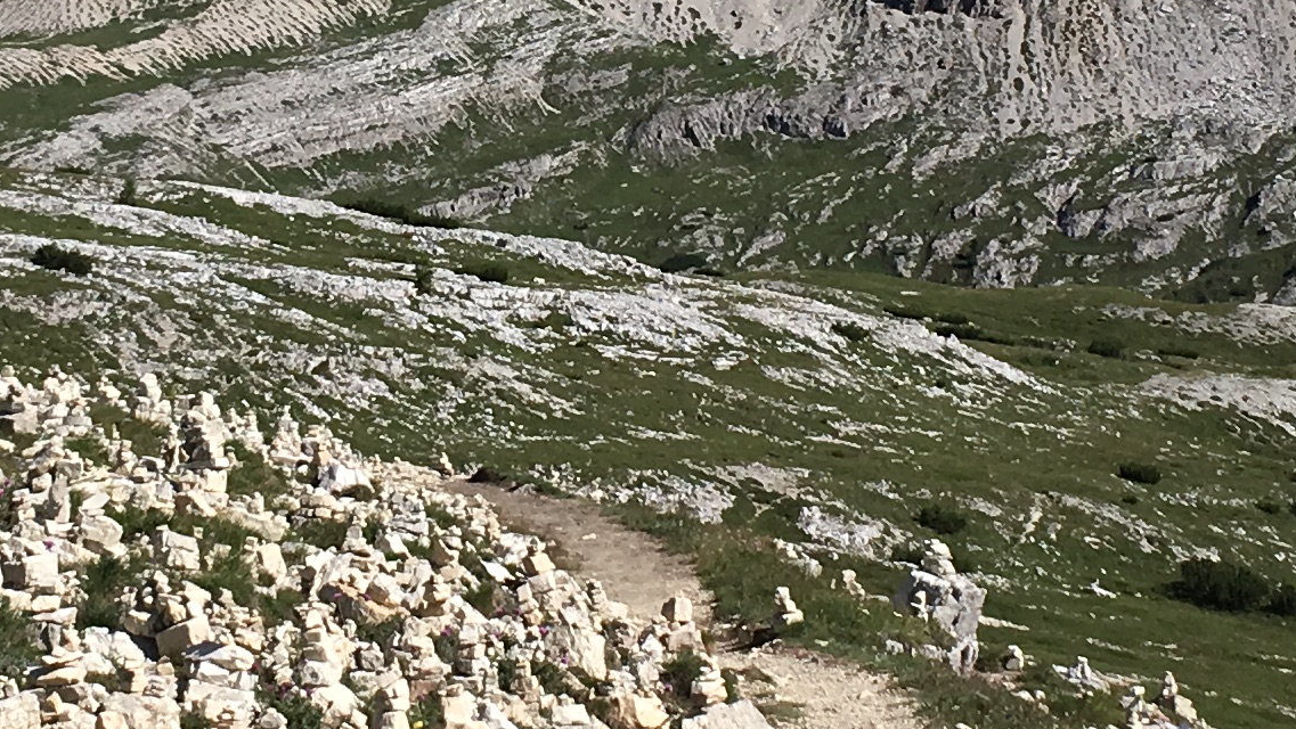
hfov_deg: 19.1
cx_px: 451
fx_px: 3849
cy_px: 136
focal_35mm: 112
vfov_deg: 10.8
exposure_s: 1/2564
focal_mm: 4.15
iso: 25
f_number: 2.2
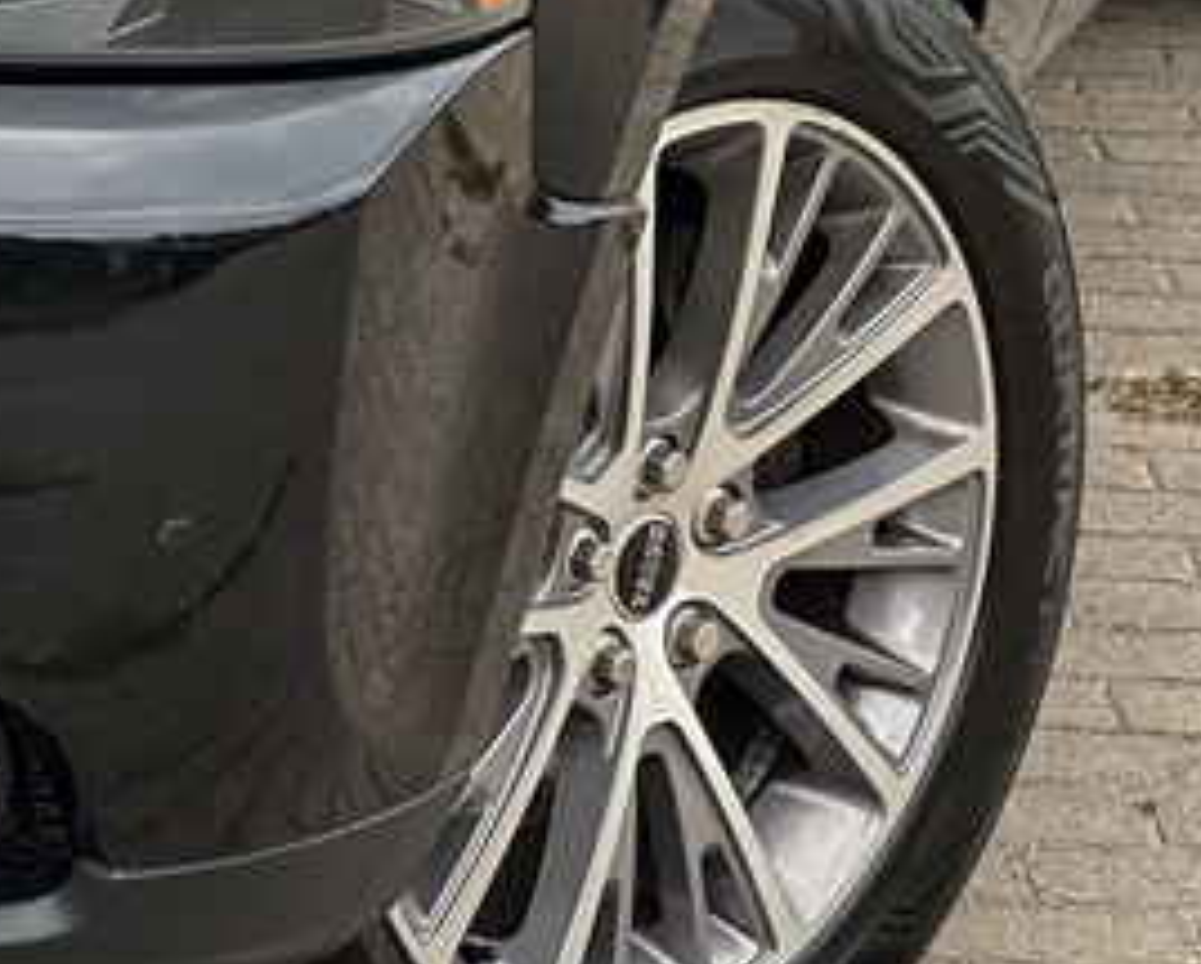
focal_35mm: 168
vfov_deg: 9.2
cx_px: 125
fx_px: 5978
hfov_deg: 11.4
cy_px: 22
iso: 125
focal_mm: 9
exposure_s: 1/99
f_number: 2.8
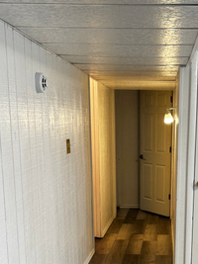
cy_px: 270
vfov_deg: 26.5
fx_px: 527
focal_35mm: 69
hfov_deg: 21.1
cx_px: 153
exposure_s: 1/60
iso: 125
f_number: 1.78
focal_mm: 6.76
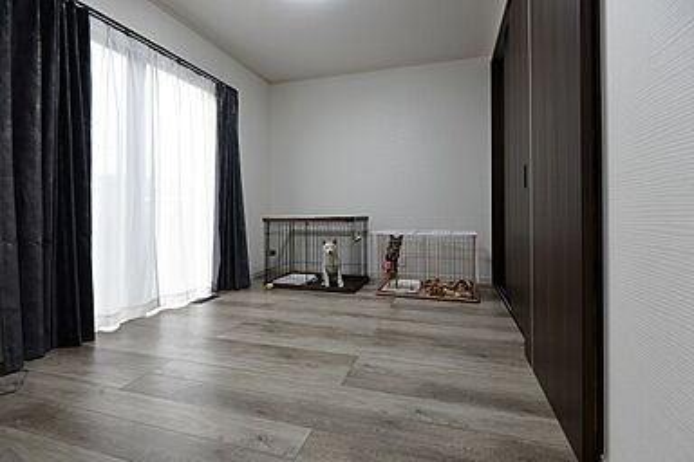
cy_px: 231
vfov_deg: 73.7
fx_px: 308
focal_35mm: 16
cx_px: 347
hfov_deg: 96.7
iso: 400
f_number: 4
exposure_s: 1/60
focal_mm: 16
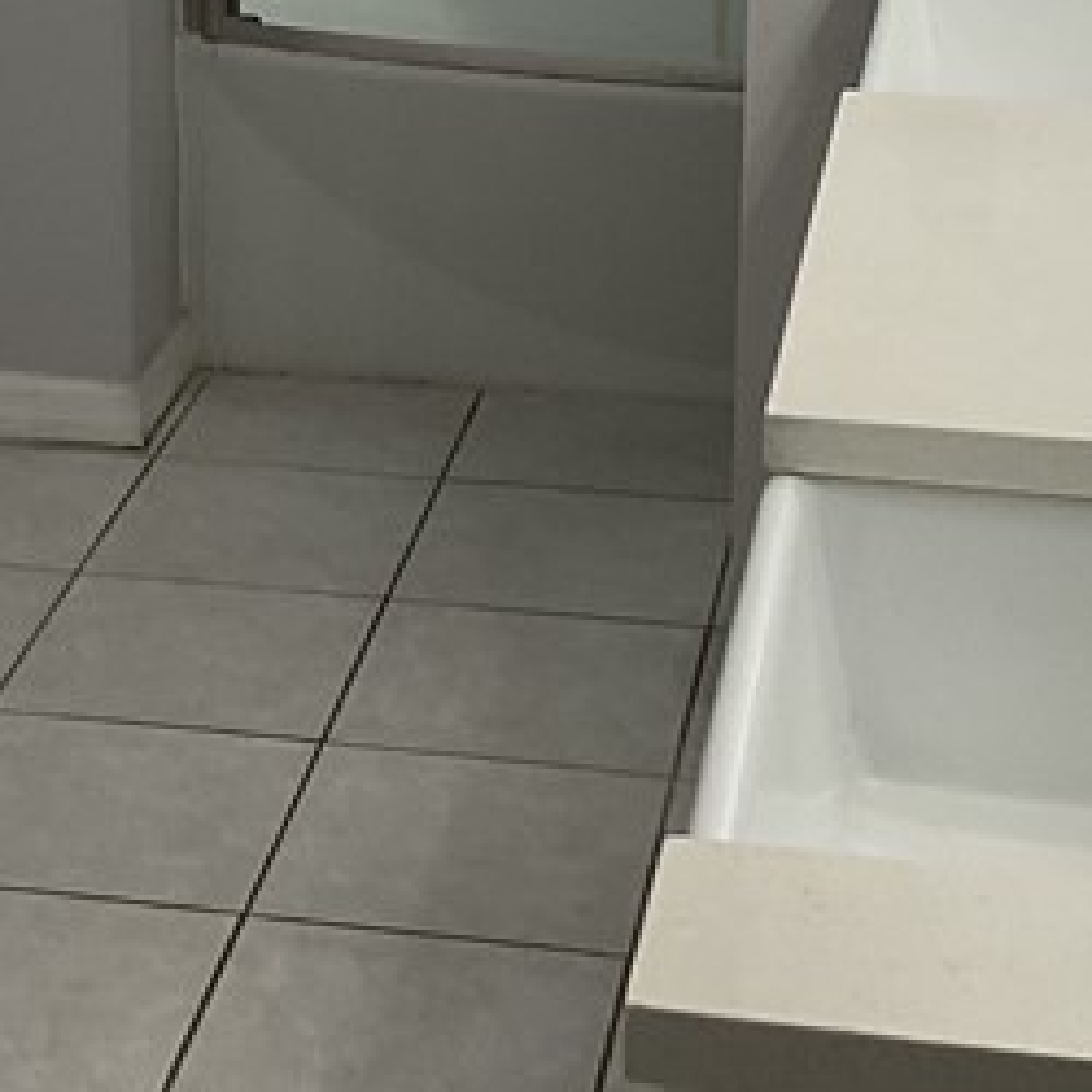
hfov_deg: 16.5
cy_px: -153
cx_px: 210
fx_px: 3747
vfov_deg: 16.0
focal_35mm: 105
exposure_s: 1/120
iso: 64
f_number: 1.8
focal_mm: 3
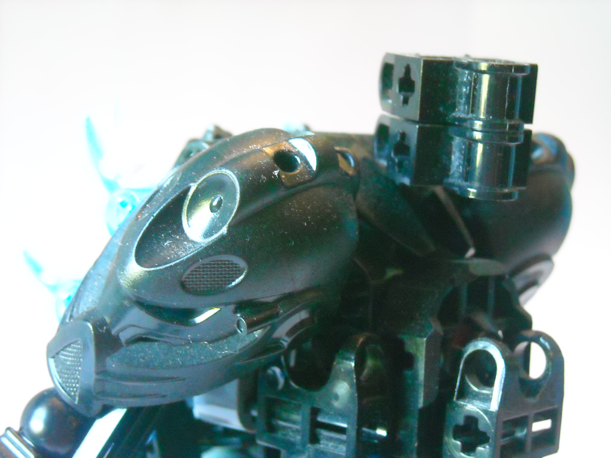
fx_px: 1483
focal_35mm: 84
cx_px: 306
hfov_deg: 23.3
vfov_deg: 17.6
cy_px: 229
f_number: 4.1
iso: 766
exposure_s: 1/8
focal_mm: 13.73
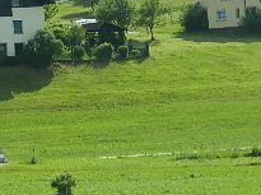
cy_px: -76
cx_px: -31
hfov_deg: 8.1
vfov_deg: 6.0
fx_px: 1837
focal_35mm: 244
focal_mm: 14.1
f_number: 4.8
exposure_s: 1/250
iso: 160
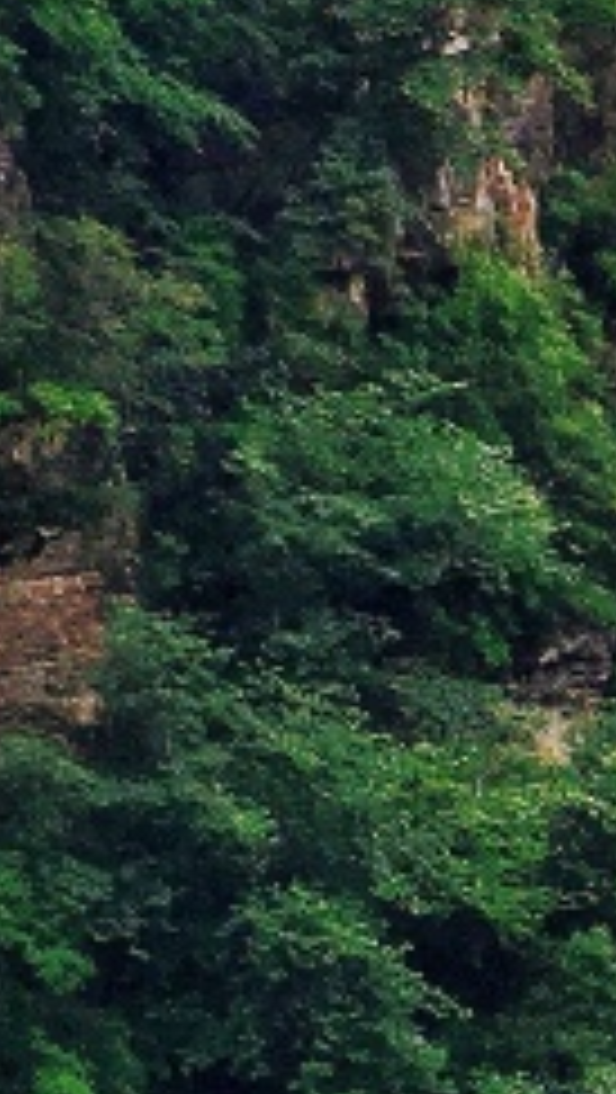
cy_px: 500
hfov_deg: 7.3
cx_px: 1466
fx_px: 4522
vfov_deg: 13.8
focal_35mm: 156
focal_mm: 4.15
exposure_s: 1/346
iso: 25
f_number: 2.2
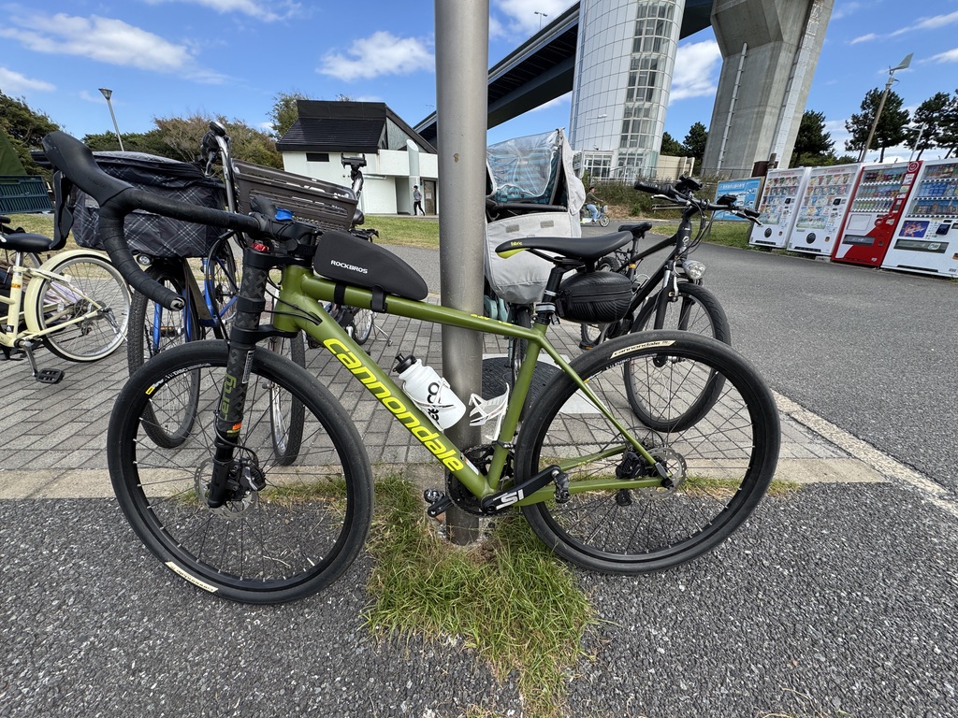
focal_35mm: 14
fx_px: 387
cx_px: 479
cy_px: 359
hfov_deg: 102.1
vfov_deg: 85.7
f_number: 2.2
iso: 40
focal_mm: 2.22
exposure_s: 1/796
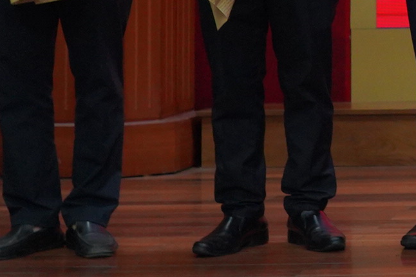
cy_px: -189
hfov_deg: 10.7
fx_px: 2043
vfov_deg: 7.5
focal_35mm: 177
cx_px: 813
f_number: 5.6
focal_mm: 38
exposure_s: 1/125
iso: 3200
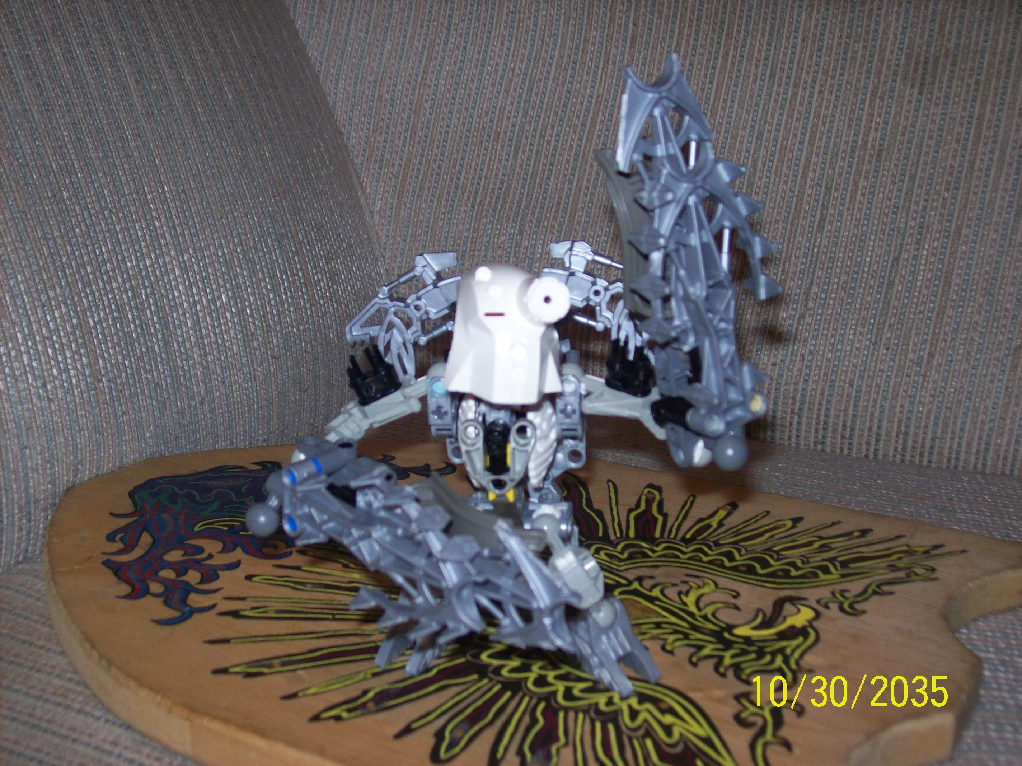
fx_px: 1328
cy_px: 383
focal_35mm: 45
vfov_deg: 32.2
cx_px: 511
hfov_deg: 42.1
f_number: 3
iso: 80
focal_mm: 7.6
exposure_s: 1/73.6
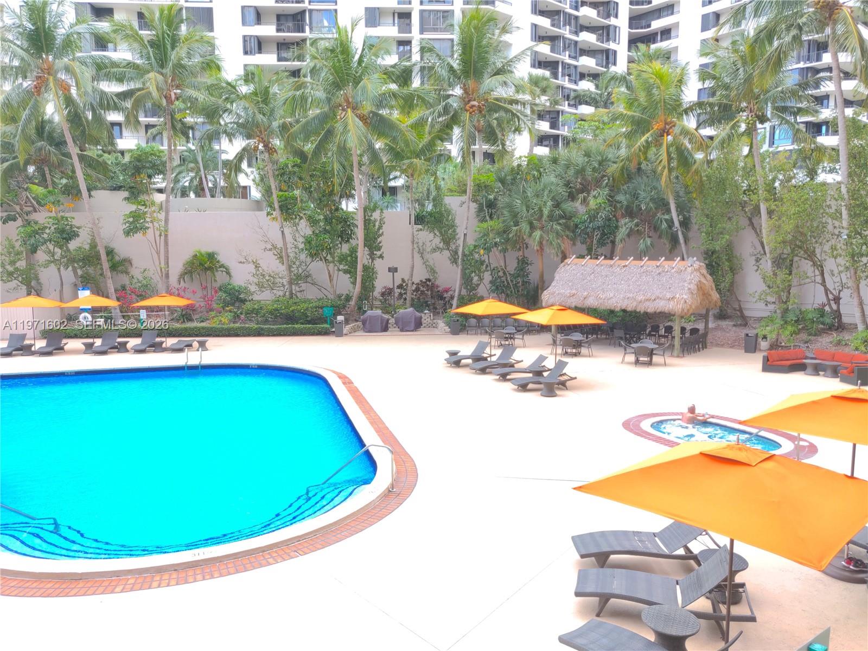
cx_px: 434
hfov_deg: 69.4
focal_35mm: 25
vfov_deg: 54.9
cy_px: 326
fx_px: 627
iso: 100
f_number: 1.7
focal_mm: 4.25
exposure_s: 1/125
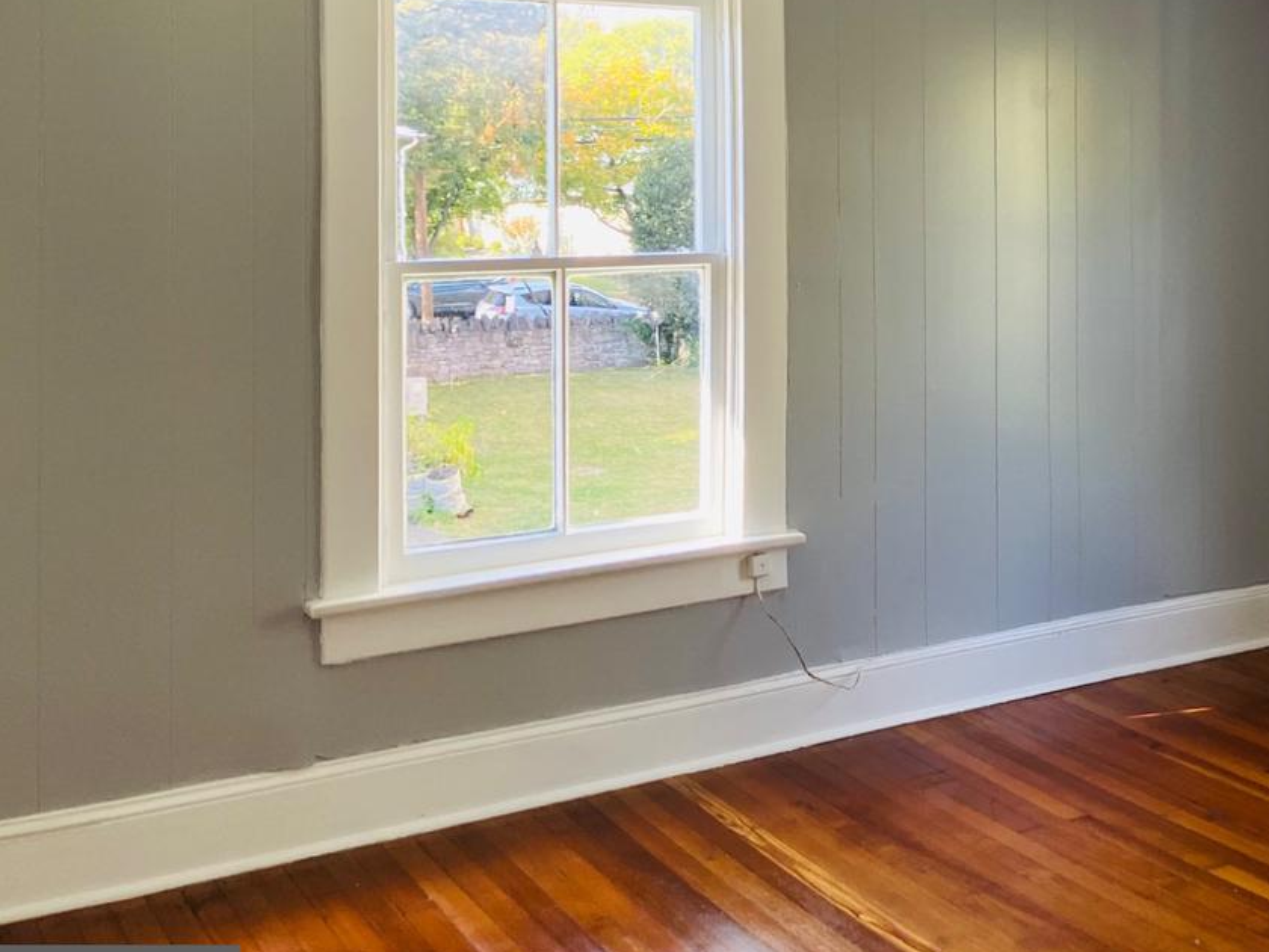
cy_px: 216
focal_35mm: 48
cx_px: 1062
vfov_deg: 29.7
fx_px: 1760
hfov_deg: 37.8
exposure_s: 1/121
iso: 64
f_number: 1.8
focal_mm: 3.99
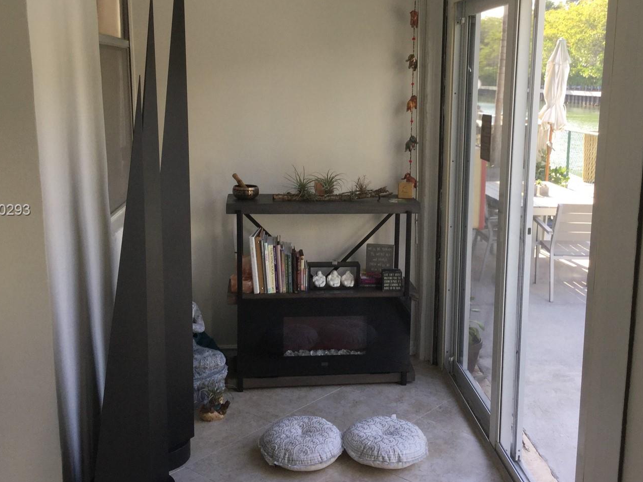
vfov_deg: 36.8
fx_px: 724
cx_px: 358
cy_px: 211
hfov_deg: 47.8
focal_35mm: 39
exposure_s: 1/60
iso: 32
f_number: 2.4
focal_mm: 3.3
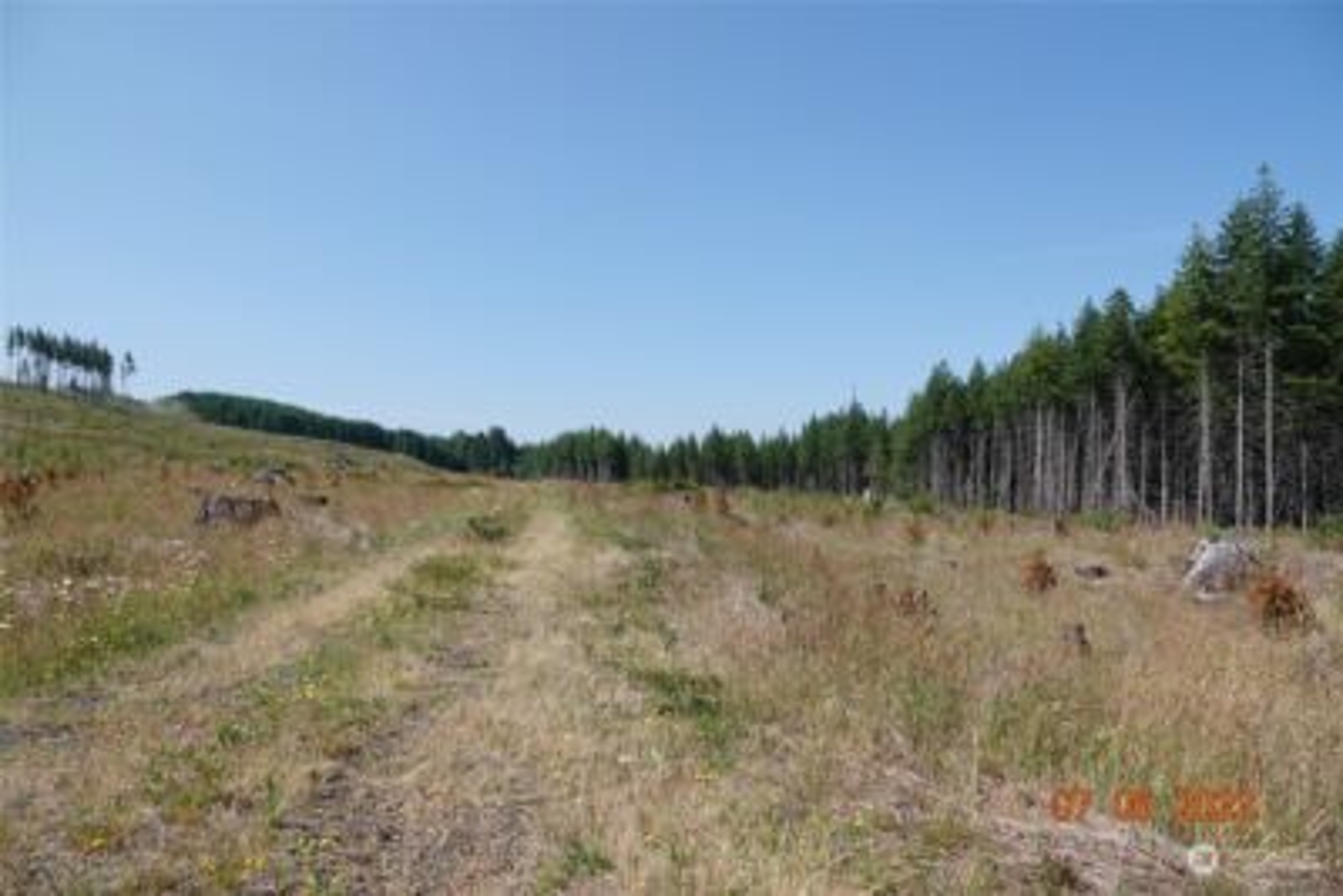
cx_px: 672
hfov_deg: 73.7
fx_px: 896
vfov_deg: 53.2
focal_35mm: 24
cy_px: 448
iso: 100
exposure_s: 1/800
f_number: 4
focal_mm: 8.8
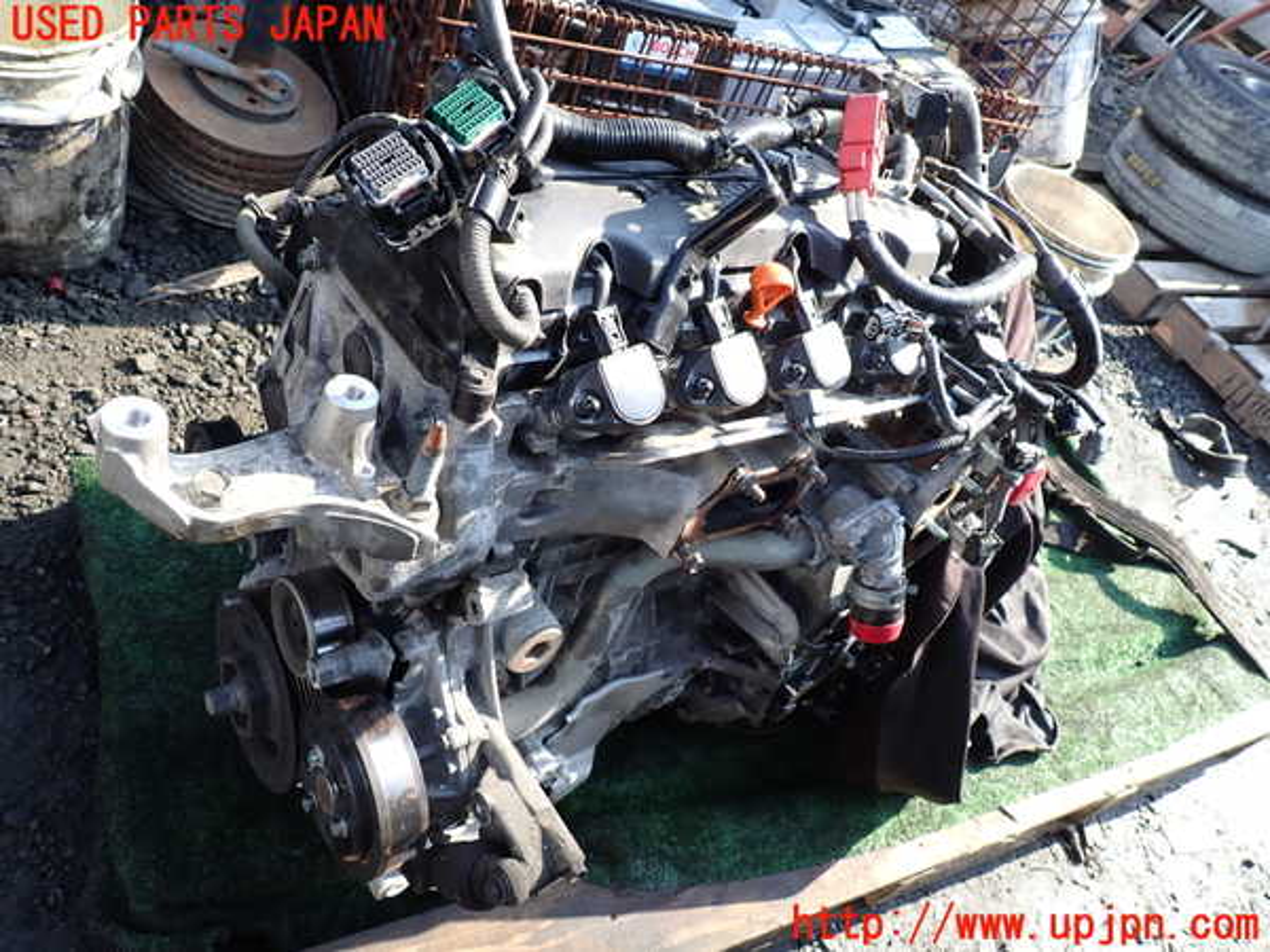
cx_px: 635
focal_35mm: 25
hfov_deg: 69.4
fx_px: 917
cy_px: 476
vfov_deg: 54.9
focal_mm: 4.5
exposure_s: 1/200
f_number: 2.8
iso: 100
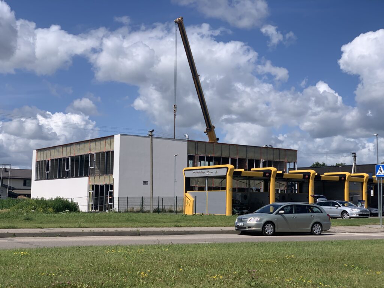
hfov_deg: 36.8
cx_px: 192
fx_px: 577
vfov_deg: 28.0
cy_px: 144
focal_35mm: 52
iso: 16
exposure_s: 1/1916
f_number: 2.4
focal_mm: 6
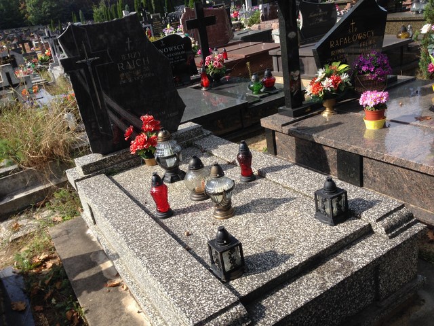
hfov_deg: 55.4
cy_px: 163
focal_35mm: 33
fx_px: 414
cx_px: 217
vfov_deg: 42.9
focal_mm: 4.12
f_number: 2.4
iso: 50
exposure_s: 1/834
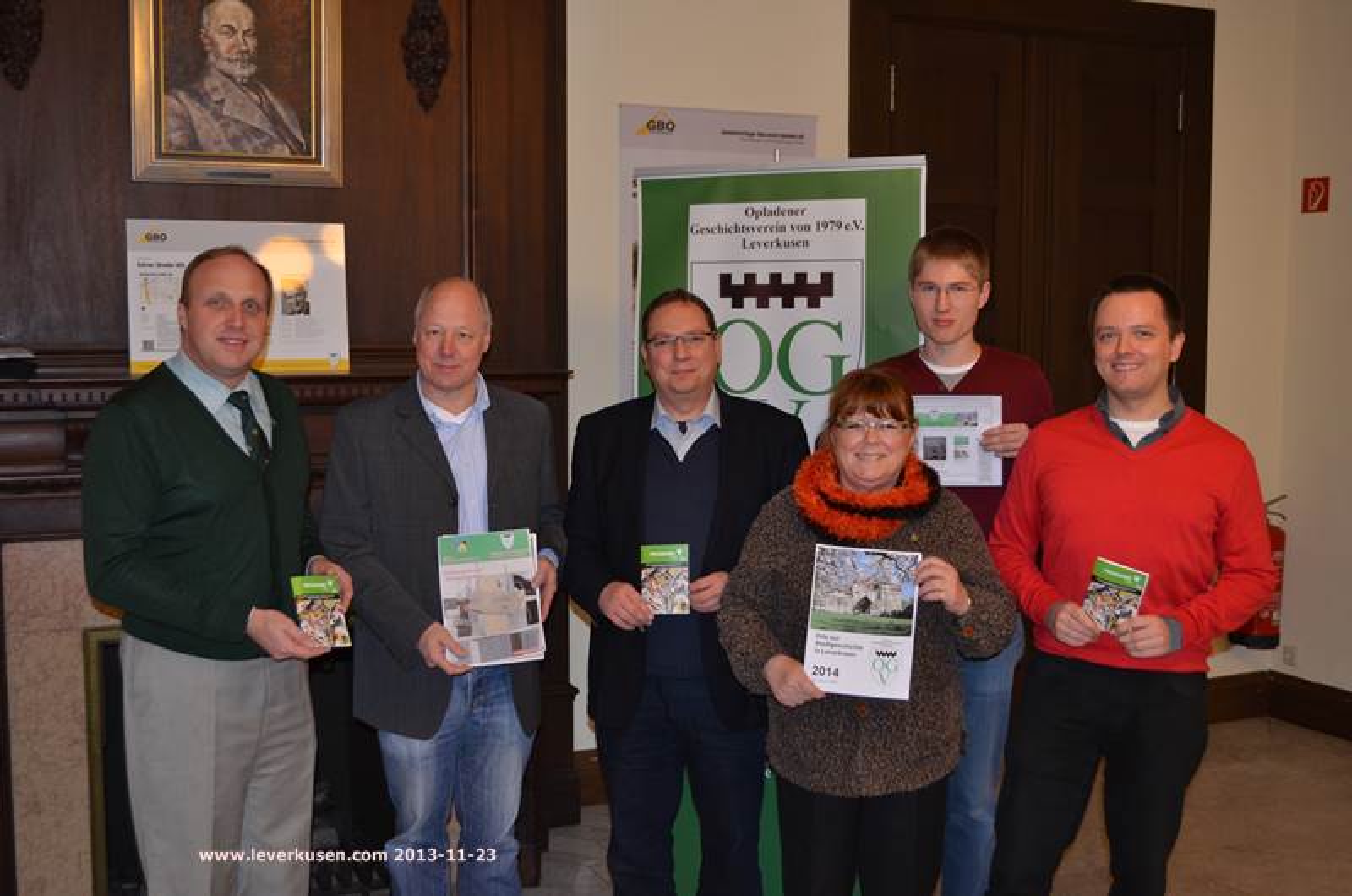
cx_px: 676
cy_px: 448
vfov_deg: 31.8
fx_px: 1574
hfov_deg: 46.5
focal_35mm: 42
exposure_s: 1/60
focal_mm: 28
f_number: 4.5
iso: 800
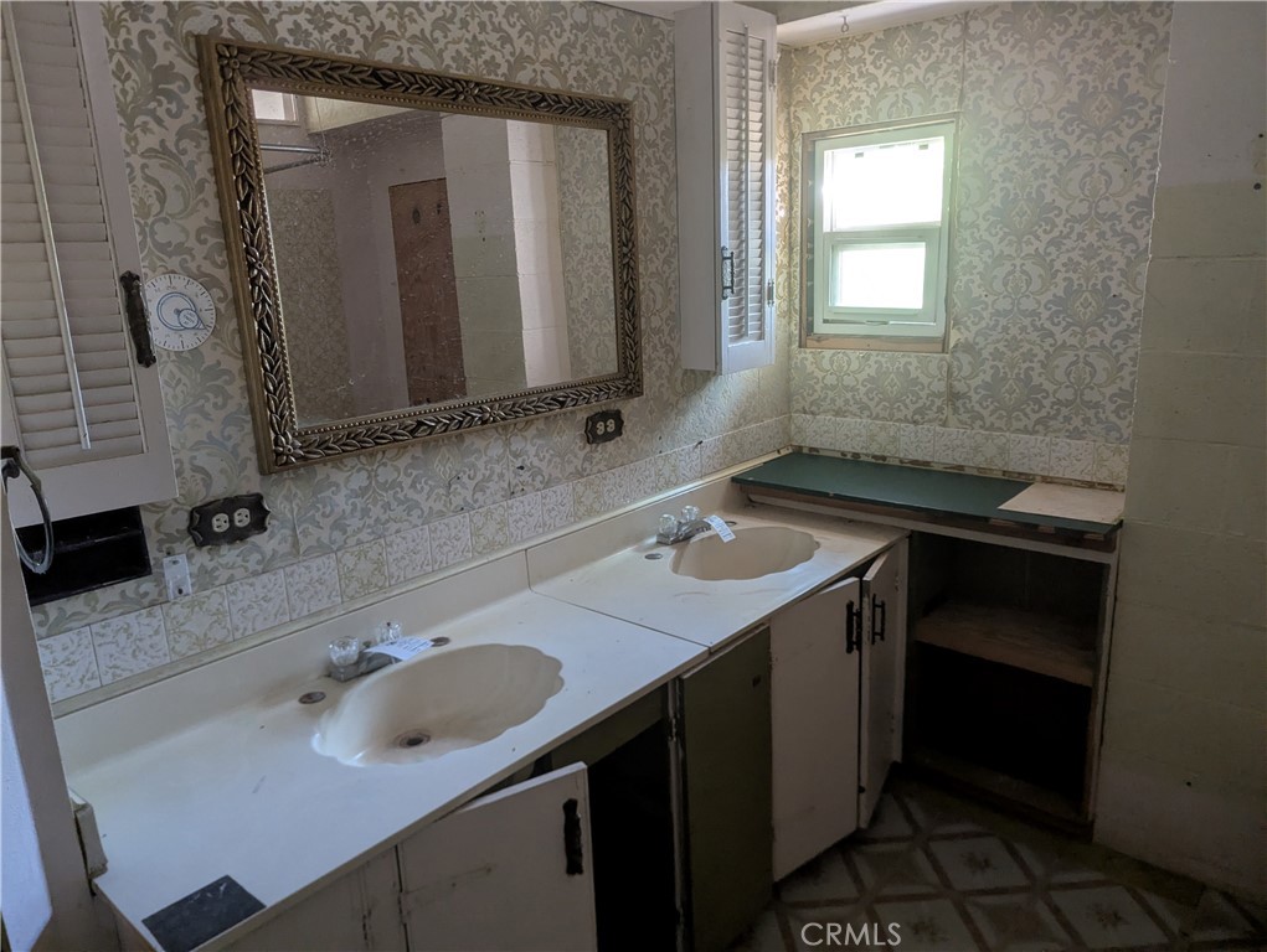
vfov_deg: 56.9
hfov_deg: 71.5
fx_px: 879
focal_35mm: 24
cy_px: 476
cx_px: 634
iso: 490
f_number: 1.85
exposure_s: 1/71.2
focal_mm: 6.81
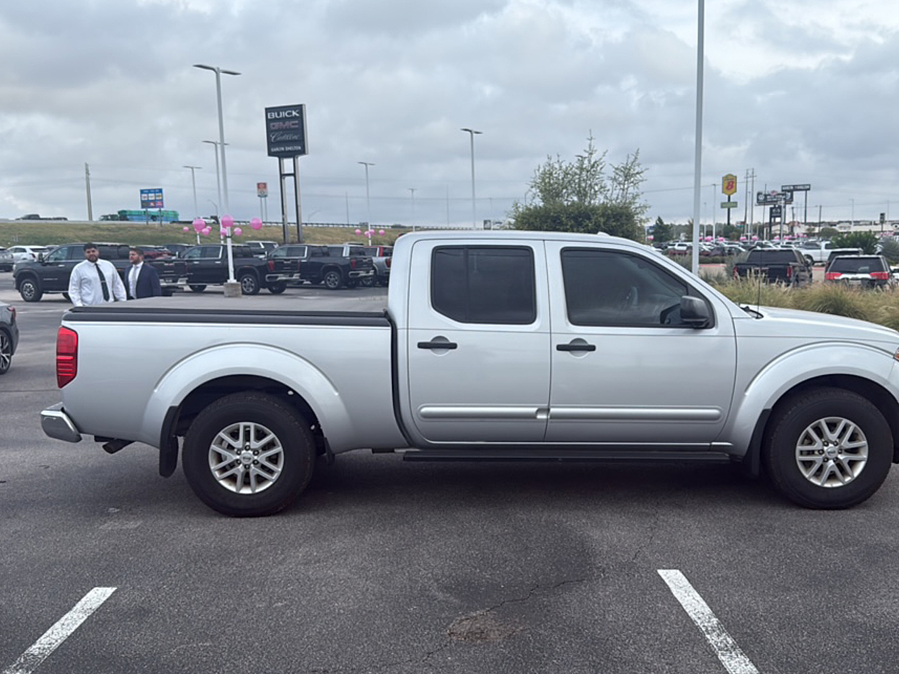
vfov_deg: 49.7
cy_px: 363
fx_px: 727
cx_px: 496
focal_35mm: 28
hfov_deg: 63.3
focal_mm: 6.76
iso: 80
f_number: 1.78
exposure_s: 1/2703
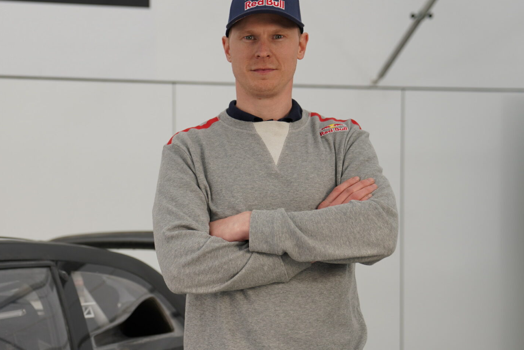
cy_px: 255
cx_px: 55
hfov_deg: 22.8
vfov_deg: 15.7
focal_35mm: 87
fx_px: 1267
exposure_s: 1/125
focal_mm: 48
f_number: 2.8
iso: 100
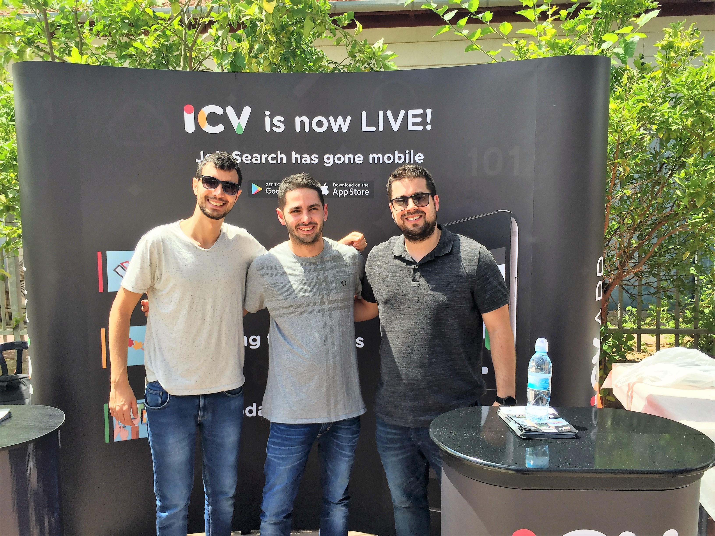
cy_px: 268
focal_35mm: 29
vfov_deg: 48.2
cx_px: 358
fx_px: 599
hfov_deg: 61.7
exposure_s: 1/590
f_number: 2.2
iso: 32
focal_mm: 4.15
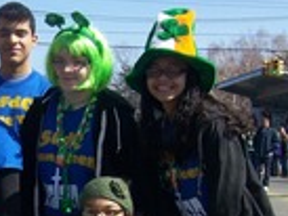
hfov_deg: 16.0
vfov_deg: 12.2
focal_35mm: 118
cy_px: 280
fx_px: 983
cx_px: -59
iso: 80
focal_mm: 6
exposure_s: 1/439
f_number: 4.8
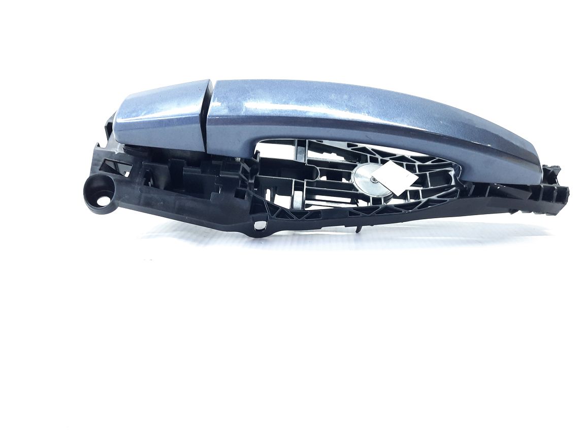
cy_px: 223
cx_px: 301
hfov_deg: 67.3
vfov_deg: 53.0
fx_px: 440
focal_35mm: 26
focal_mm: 4.6
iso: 250
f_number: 2
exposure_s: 1/50
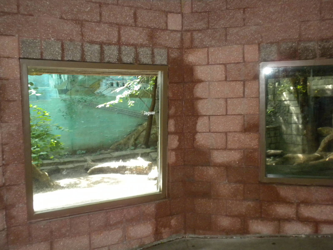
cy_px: 125
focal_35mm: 37
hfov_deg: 50.1
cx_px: 166
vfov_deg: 38.7
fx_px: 356
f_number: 3.5
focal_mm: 6.6
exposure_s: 1/29.2
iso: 400
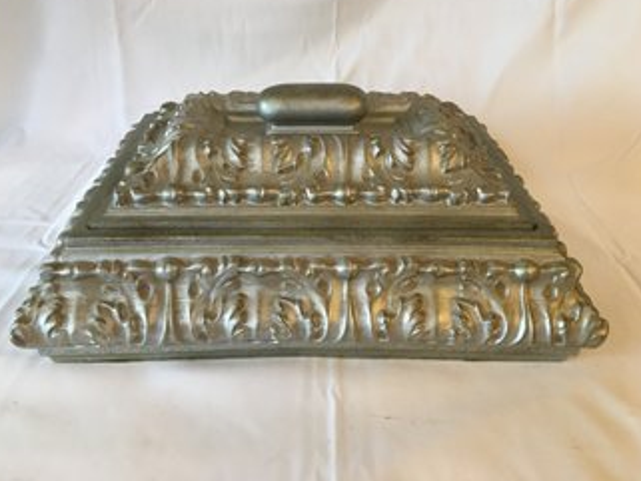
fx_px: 574
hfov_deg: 58.3
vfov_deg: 45.4
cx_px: 319
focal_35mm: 31
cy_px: 227
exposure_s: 1/30
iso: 160
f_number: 2.2
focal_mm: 4.15
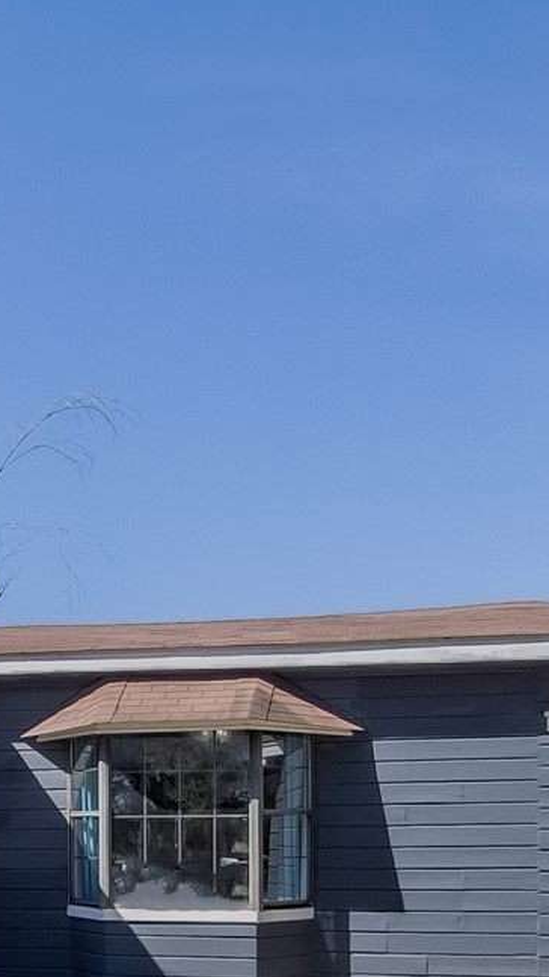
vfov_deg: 45.0
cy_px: 832
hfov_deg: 27.7
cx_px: 103
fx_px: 1087
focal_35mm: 42
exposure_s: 1/500
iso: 64
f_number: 2.2
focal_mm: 2.2
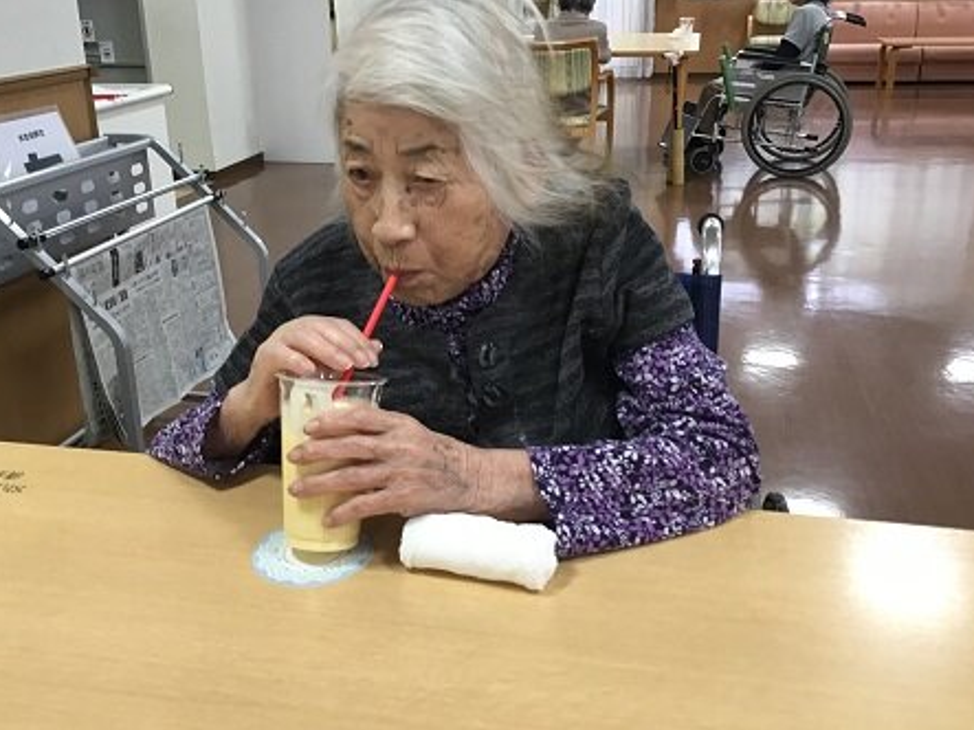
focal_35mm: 35
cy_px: 338
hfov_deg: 52.6
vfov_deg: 40.7
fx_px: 985
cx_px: 466
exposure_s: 1/30
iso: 50
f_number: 2.4
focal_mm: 3.3
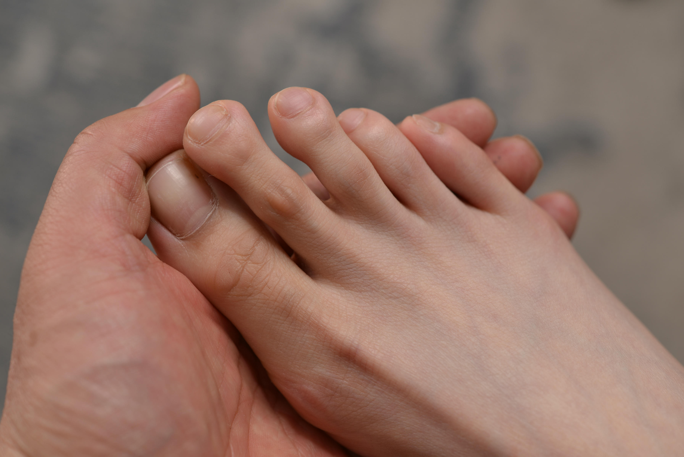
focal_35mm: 60
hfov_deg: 33.4
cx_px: 342
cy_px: 228
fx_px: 1140
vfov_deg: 22.6
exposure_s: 1/80
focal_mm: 60
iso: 100
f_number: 5.6
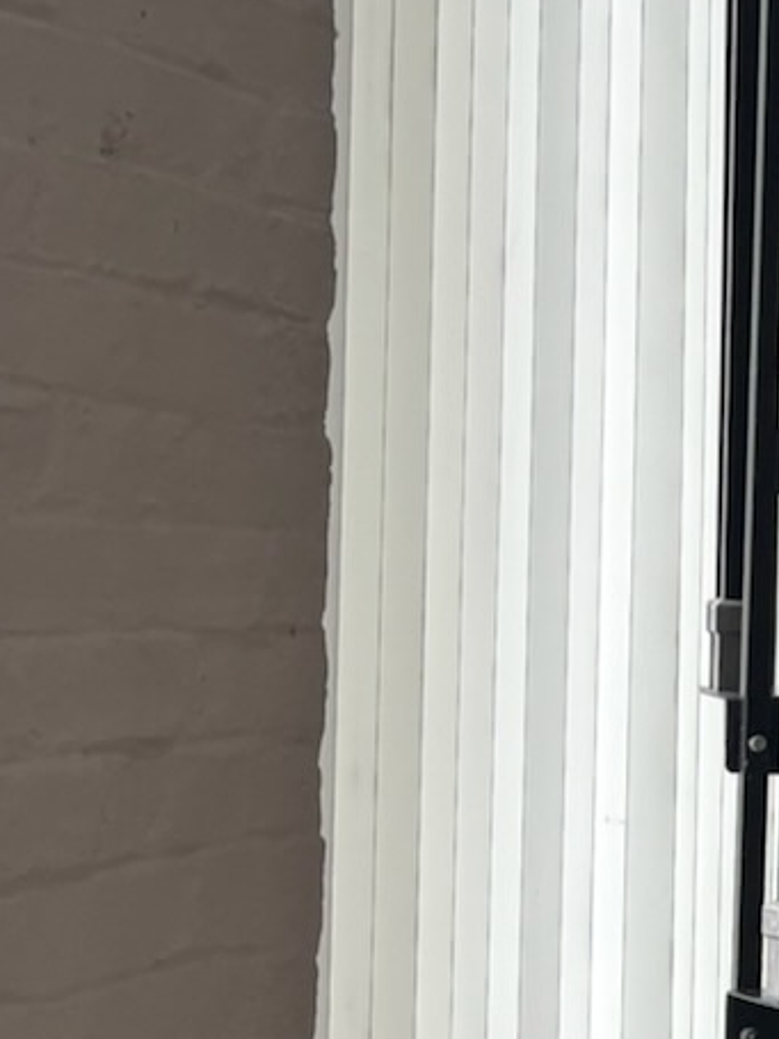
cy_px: 411
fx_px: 3512
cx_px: 1727
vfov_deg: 16.8
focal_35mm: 117
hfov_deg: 11.1
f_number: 1.6
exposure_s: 1/60
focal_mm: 5.96
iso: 80
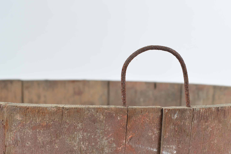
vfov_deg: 17.2
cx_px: 123
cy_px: 96
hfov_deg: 25.7
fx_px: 506
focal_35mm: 79
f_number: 11
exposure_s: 1/100
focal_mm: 40
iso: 100
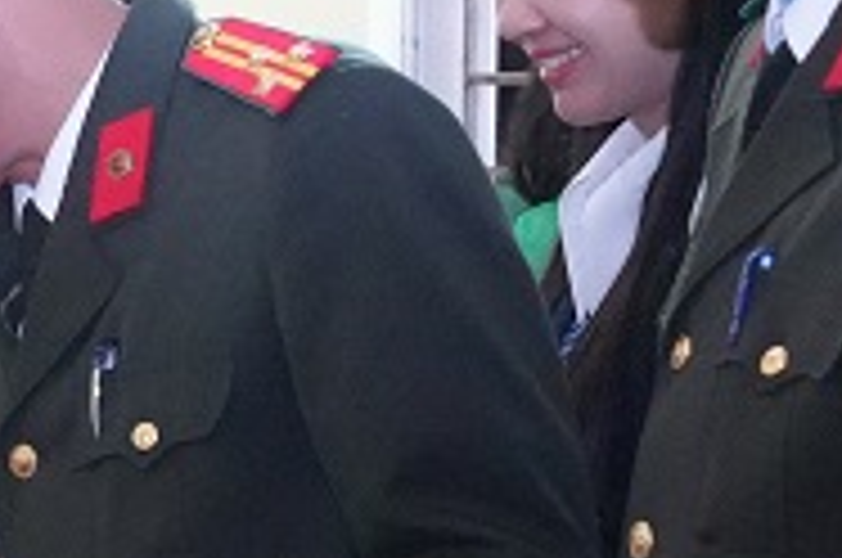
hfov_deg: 9.5
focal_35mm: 203
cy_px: 648
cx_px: -810
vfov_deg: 6.7
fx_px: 4740
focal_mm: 25
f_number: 4
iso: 8000
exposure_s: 1/160
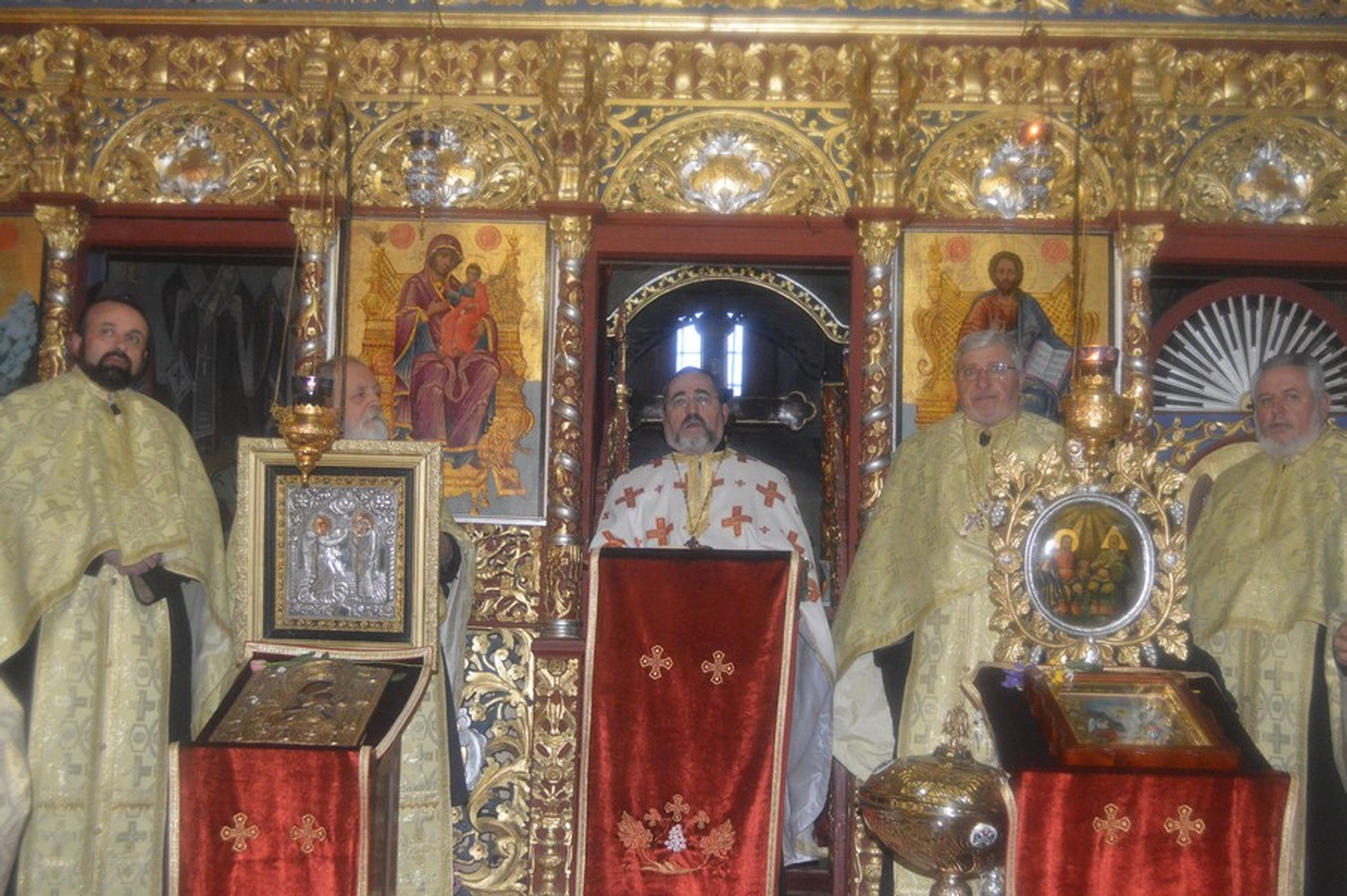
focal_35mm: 45
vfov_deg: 29.8
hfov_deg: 43.6
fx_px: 1682
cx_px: 674
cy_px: 448
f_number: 4.5
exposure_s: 1/60
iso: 3200
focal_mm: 30
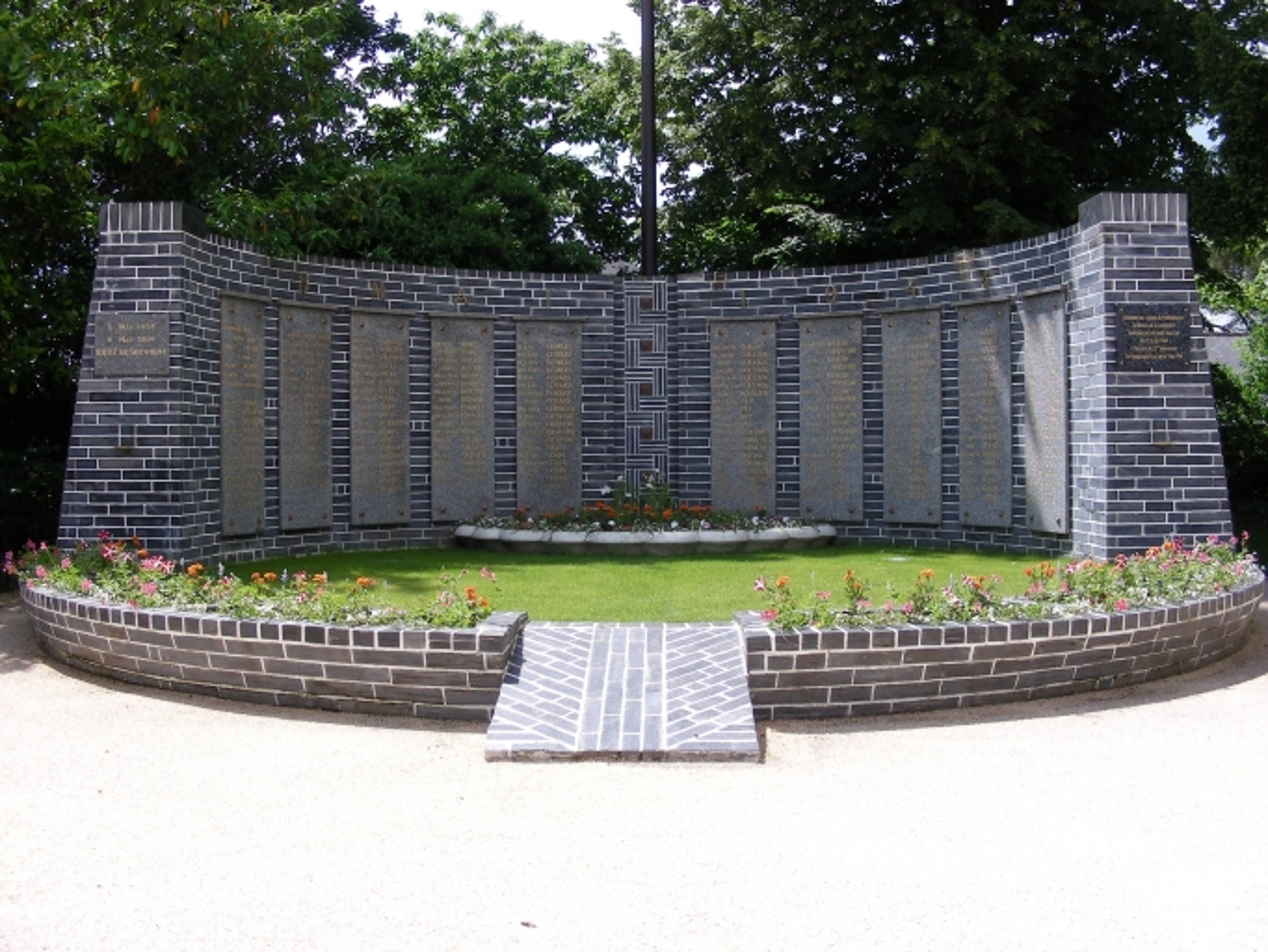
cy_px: 476
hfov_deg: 49.0
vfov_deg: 37.7
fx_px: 1392
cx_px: 634
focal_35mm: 38
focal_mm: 6.3
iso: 50
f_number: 4
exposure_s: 1/286
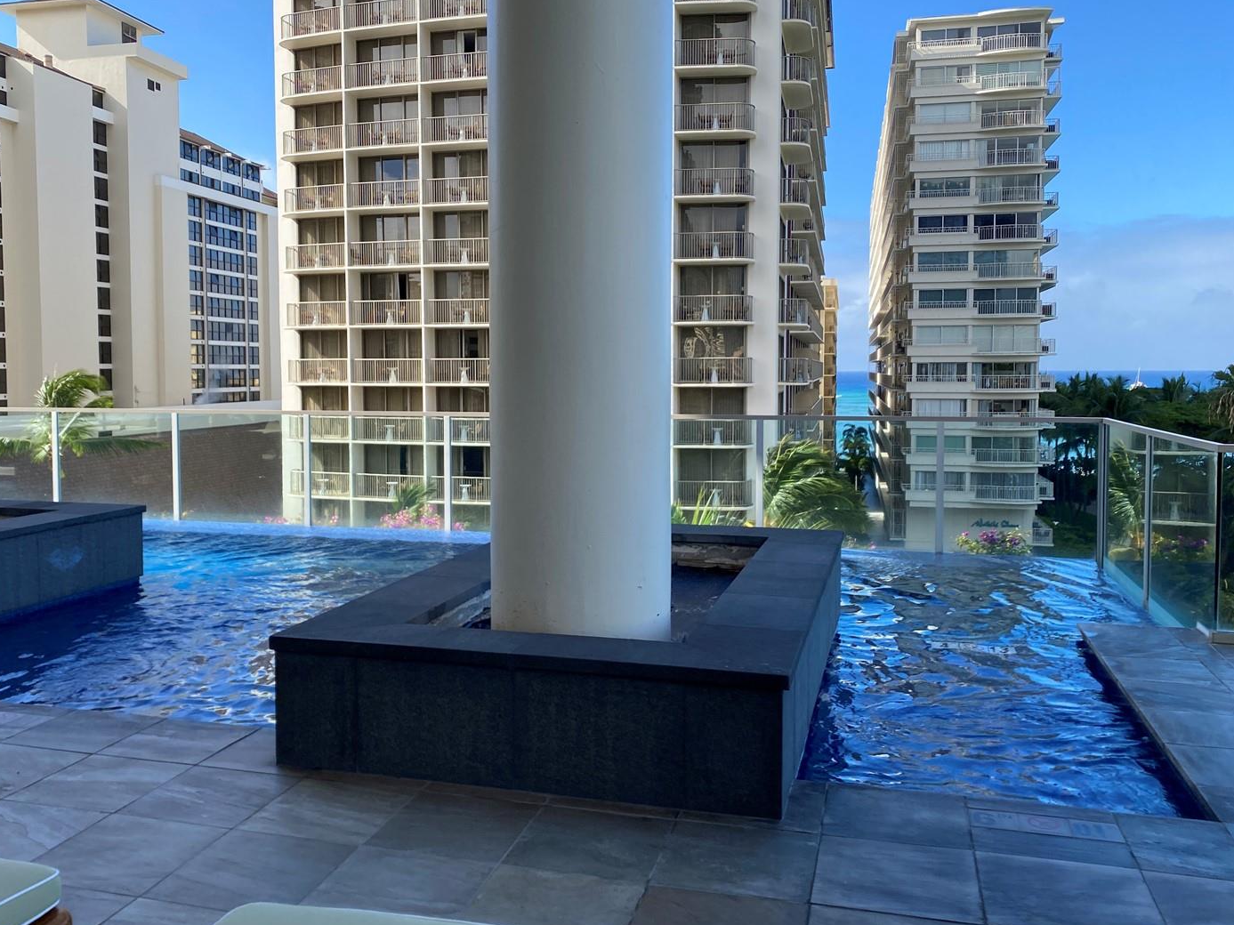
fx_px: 1069
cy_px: 446
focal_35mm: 30
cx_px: 571
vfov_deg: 46.8
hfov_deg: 59.9
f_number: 1.8
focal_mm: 4.25
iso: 32
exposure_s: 1/1093
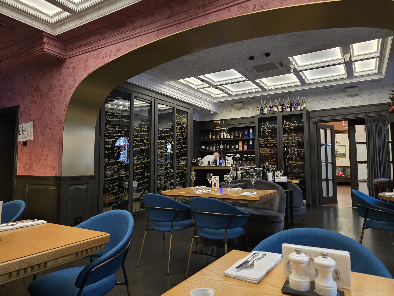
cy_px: 145
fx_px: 273
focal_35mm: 24
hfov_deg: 71.6
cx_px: 198
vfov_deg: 56.8
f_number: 1.8
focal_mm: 5.4
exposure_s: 1/31
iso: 640
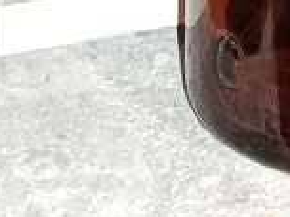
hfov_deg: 11.5
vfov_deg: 7.6
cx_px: 212
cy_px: -445
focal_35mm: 171
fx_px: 1433
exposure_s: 1/33.3
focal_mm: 3.96
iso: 1722
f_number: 1.8
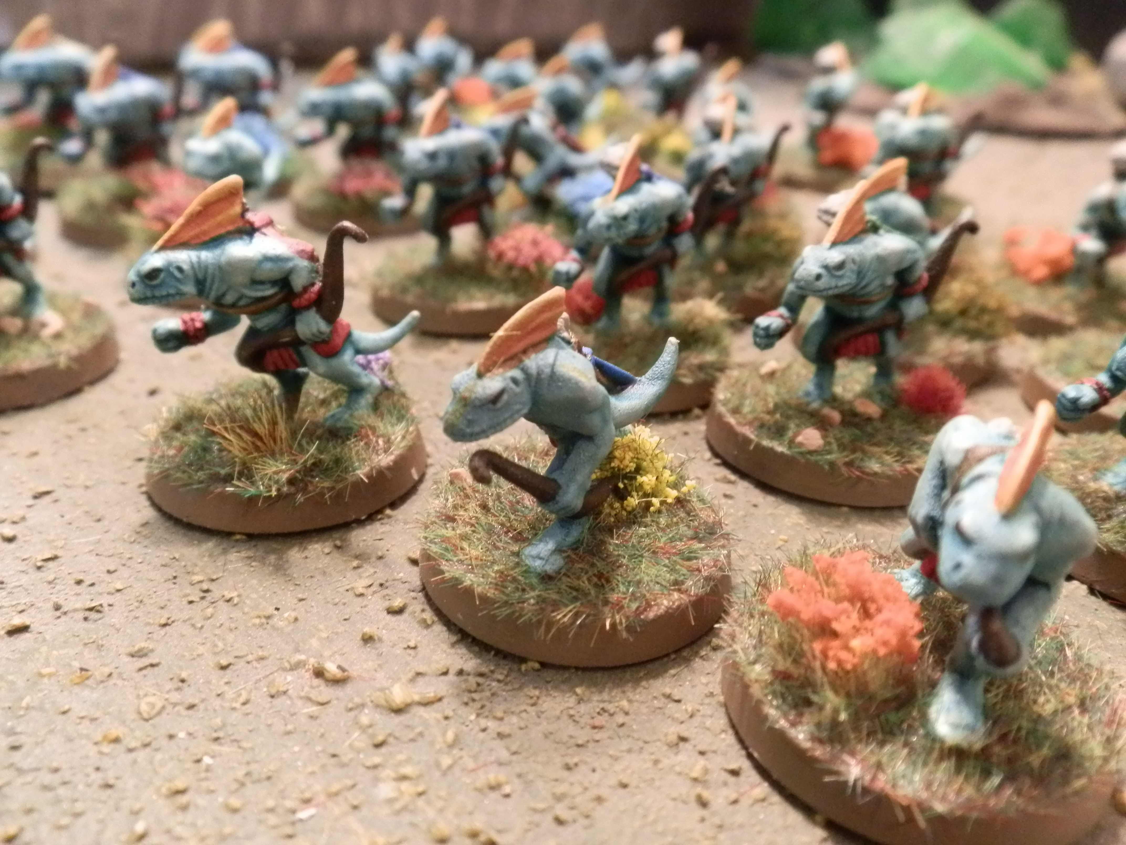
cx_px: 563
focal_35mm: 28
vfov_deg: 49.7
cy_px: 422
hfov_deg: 63.4
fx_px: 911
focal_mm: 5
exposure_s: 1/50
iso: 400
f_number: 3.1
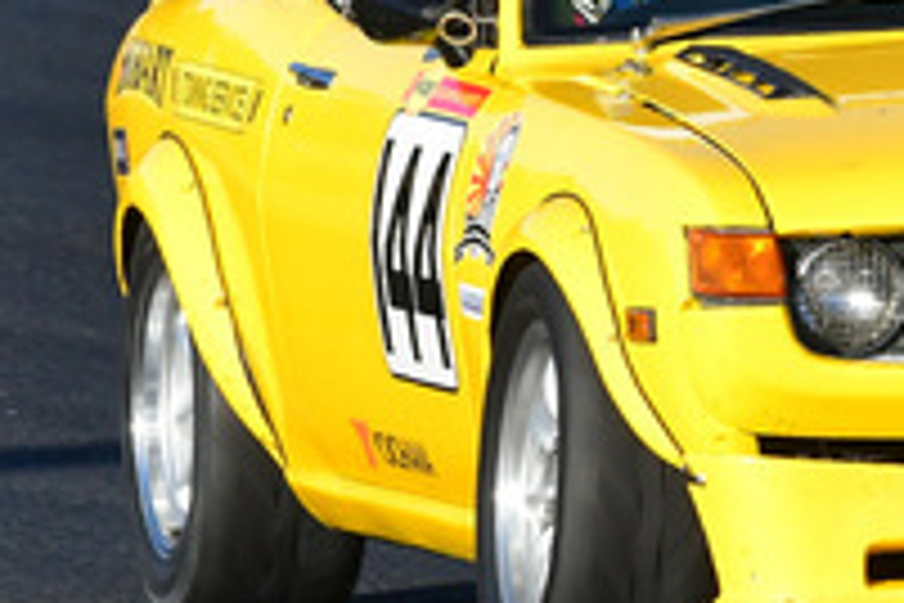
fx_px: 52403
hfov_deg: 1.0
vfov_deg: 0.7
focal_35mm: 2087
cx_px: 958
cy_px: -81
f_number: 11
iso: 800
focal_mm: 350
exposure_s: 1/640
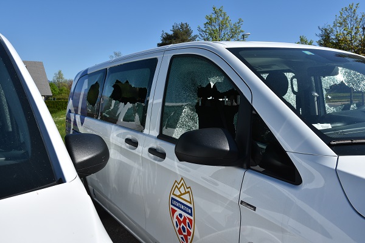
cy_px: 122
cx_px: 182
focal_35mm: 33
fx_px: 335
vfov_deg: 40.0
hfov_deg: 57.2
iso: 160
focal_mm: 22
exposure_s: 1/500
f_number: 8
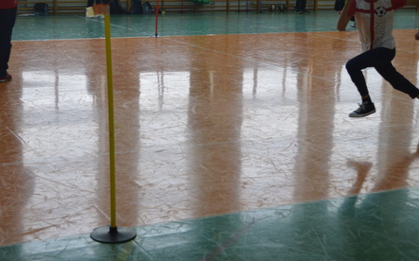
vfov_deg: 19.4
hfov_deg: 30.6
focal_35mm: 67
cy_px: 115
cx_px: 217
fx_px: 765
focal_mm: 32
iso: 1250
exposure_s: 1/500
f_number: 4.8
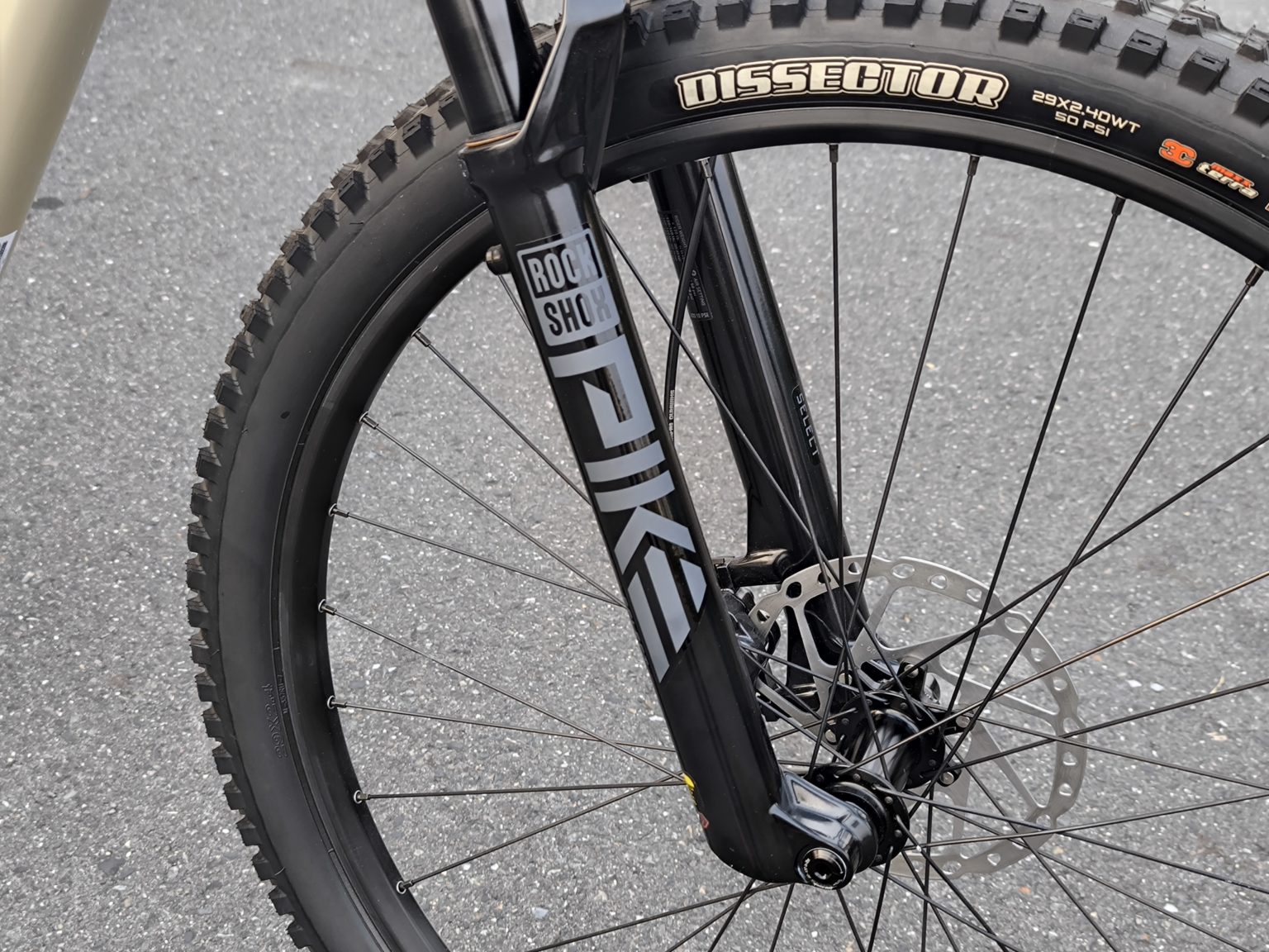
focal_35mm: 50
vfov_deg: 29.1
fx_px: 1833
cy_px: 476
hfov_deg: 38.2
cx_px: 634
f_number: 1.9
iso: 125
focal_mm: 6.92
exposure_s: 1/100
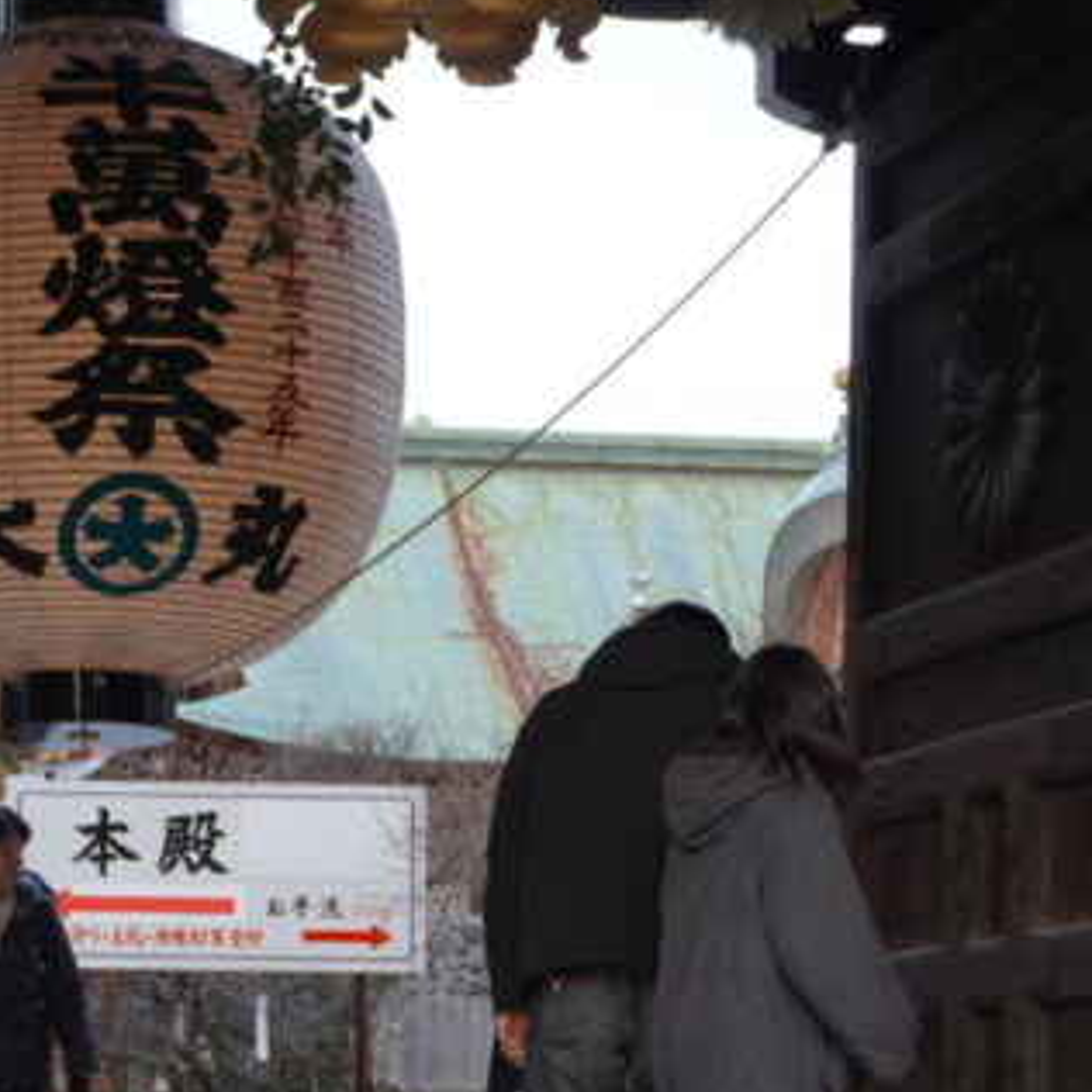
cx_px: -41
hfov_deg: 13.8
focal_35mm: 124
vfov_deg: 14.0
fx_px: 4426
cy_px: 836
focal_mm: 41
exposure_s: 1/160
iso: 640
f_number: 5.6
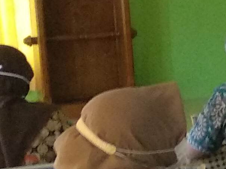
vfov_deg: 8.6
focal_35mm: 172
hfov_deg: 8.9
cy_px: 50
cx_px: 729
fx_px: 1122
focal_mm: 3.81
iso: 640
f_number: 2.2
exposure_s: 1/25
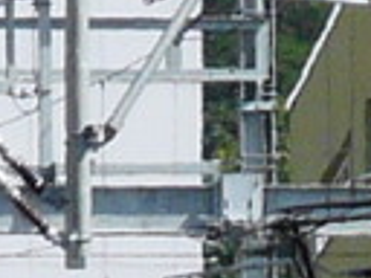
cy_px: 672
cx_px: 322
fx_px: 14608
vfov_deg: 1.1
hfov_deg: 1.5
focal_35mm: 1363
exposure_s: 1/400
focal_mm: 28.8
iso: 100
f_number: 5.6
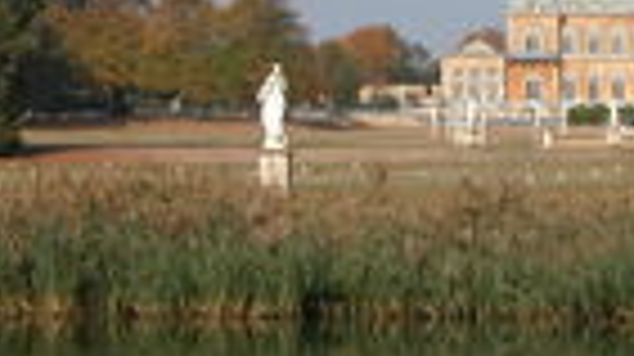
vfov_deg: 4.7
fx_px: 4316
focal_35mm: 257
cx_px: 535
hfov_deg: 8.4
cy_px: 45
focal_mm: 21
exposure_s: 1/502
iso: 100
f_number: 5.5
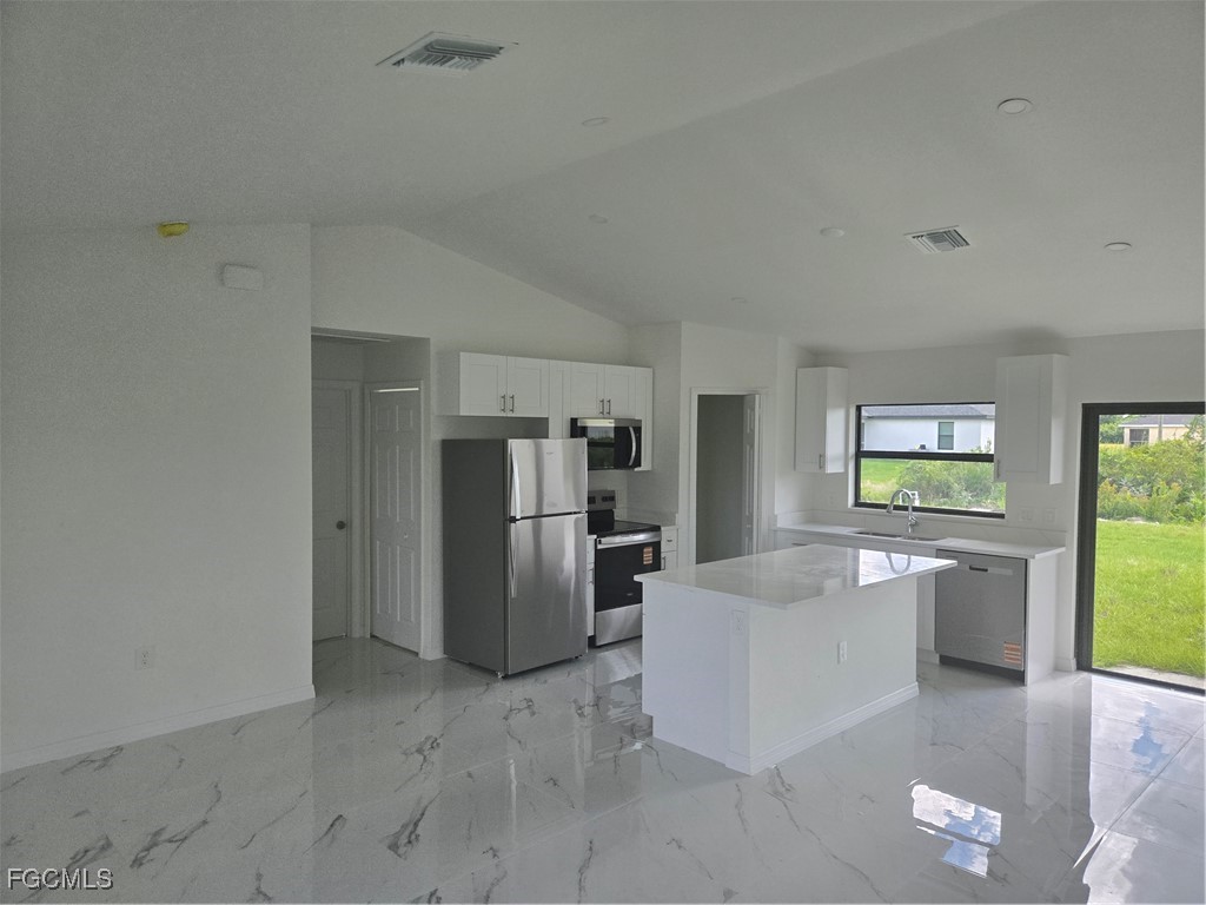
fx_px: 801
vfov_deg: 58.9
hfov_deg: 73.9
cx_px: 603
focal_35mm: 23
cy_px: 452
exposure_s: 1/508
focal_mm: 5.4
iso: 125
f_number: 1.8
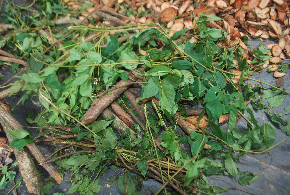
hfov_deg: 67.3
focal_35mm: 27
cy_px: 98
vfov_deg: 48.1
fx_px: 218
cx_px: 145
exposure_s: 1/60
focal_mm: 18
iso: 200
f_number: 3.5
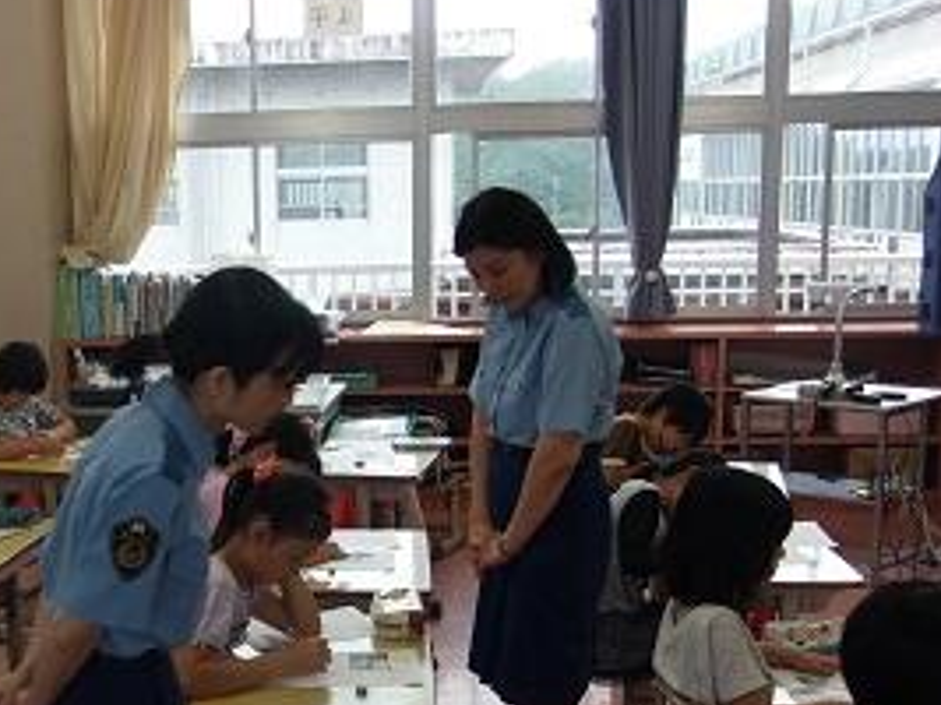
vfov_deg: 27.4
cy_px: 455
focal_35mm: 53
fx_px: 1440
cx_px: 192
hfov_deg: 35.1
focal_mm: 5.9
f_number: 3.4
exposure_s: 1/50
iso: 100
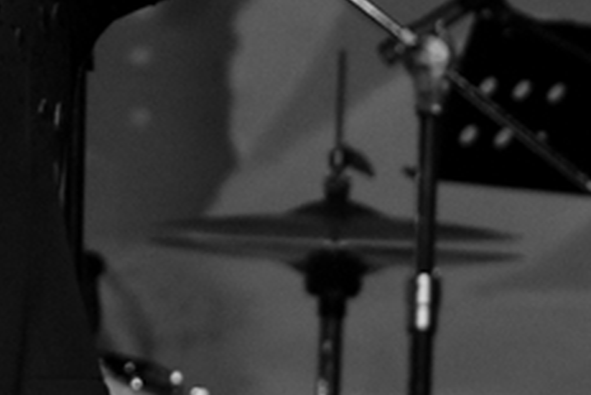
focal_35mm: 776
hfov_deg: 2.7
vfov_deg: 1.8
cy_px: -65
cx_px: -278
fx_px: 12747
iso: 1600
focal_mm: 120
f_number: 5.6
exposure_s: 1/160
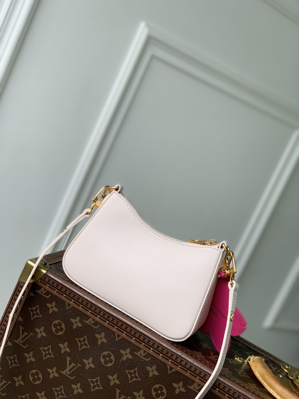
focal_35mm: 52
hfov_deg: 28.0
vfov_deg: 36.8
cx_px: 150
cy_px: 200
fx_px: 599
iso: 16
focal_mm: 6
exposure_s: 1/214
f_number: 2.4
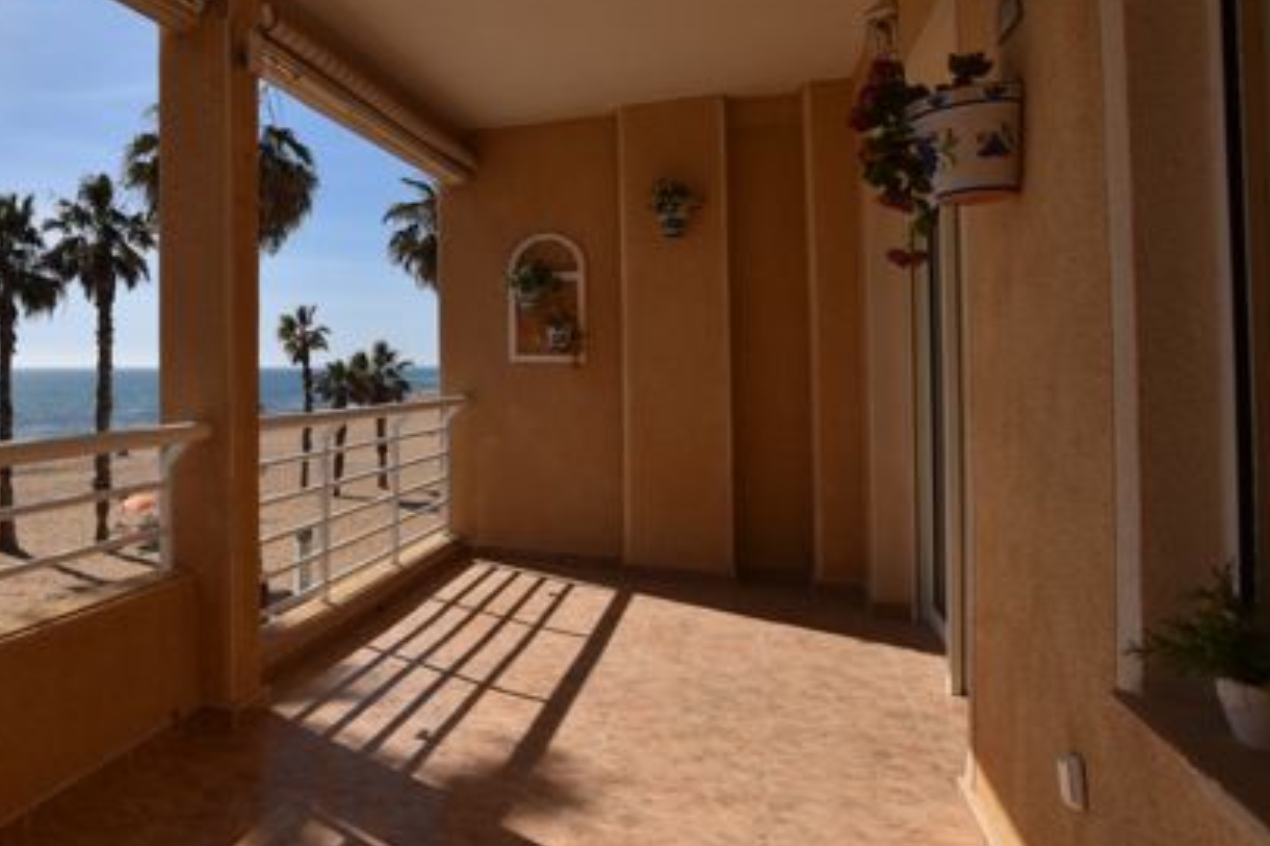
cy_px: 337
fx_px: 917
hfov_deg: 61.9
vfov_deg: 49.2
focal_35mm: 26
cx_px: 204
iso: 200
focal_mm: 10
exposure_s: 1/1000
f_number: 9
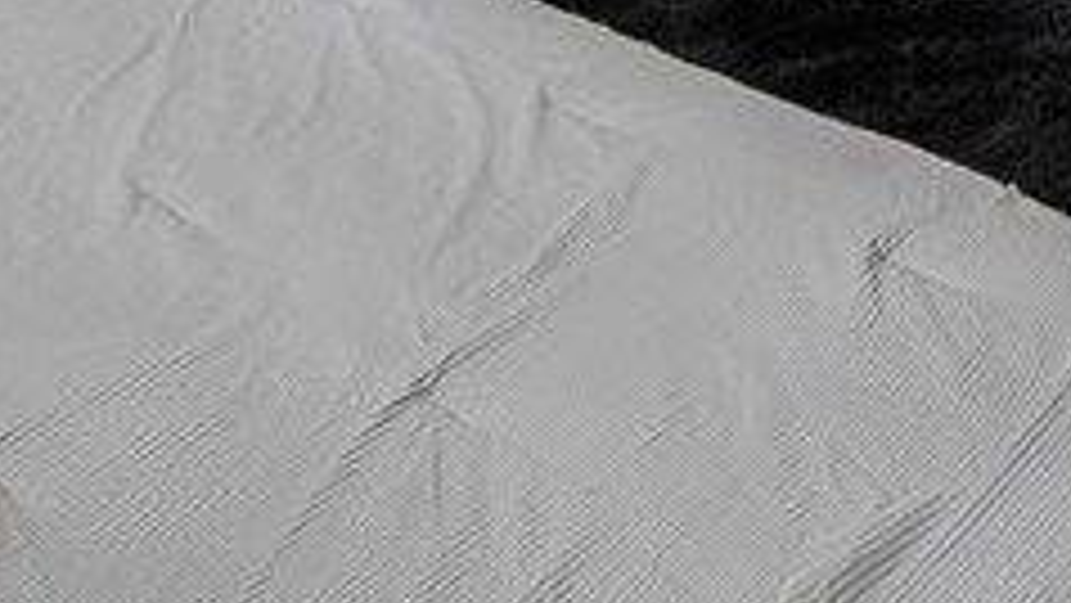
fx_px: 1790
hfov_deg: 32.5
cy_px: -862
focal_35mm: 63
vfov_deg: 13.6
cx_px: 846
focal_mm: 14
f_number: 9
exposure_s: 1/2
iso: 200
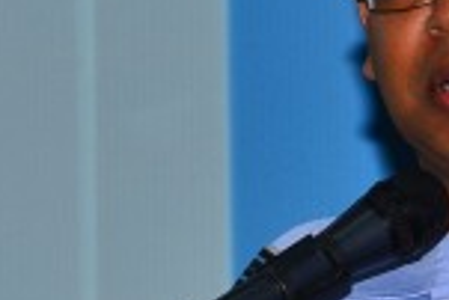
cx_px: 348
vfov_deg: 2.1
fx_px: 8302
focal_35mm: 665
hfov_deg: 3.1
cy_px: 218
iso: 250
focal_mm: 112
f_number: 5.6
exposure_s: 1/80
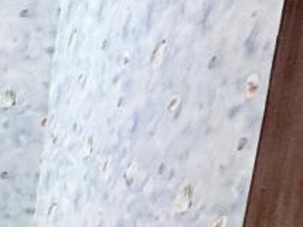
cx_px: -405
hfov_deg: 15.7
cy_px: 444
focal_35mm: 67
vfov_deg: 16.8
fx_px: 586
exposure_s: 1/99
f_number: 2.2
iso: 200
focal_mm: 2.22
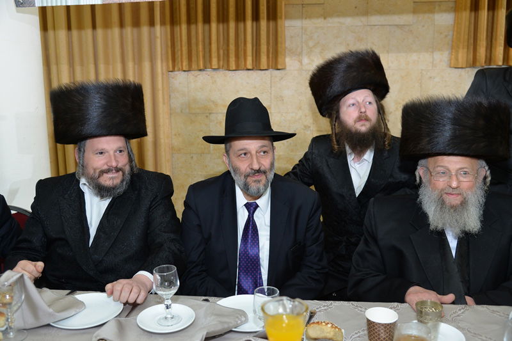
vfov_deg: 38.9
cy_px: 170
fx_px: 483
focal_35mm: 34
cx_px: 256
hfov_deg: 55.8
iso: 1000
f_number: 4.5
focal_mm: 34
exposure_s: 1/160
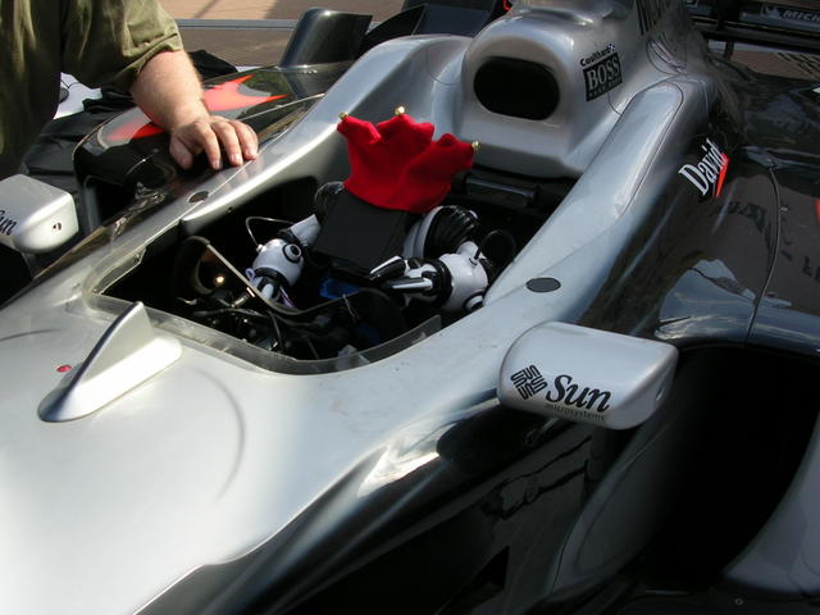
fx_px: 900
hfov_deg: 49.0
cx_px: 410
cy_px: 308
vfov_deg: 37.7
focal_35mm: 38
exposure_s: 1/266
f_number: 5.6
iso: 50
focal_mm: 5.8
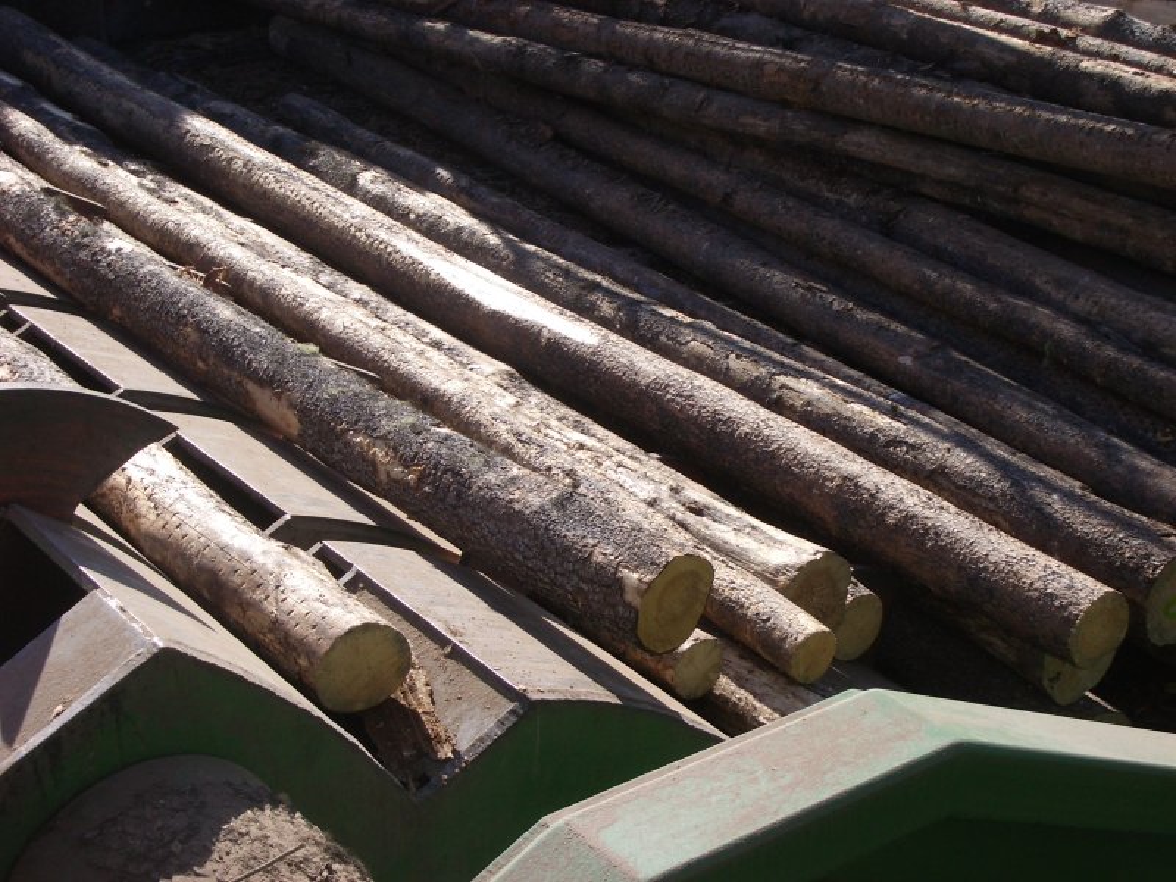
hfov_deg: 31.2
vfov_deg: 23.7
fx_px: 2106
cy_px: 441
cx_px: 588
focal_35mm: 62
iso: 80
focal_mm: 10.2
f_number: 5.6
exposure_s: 1/200
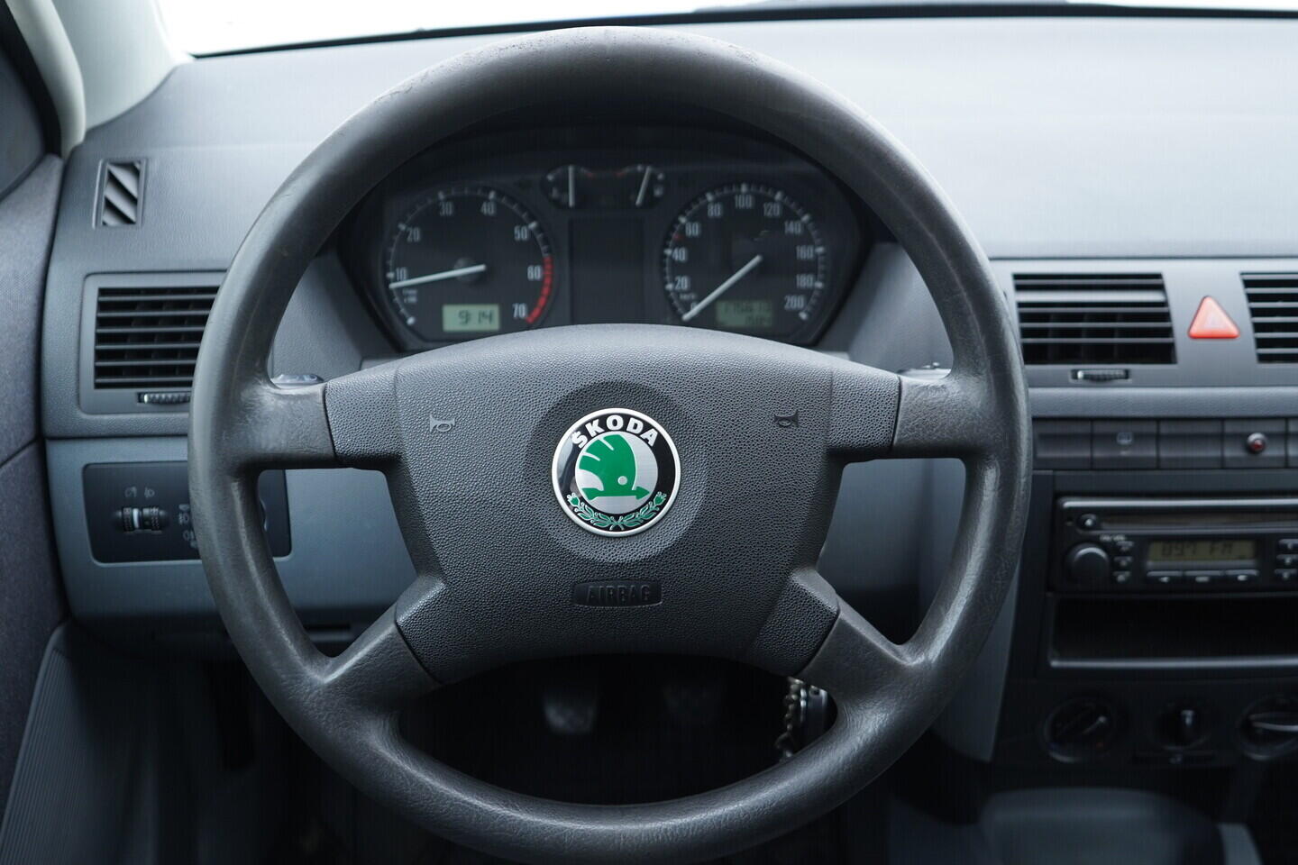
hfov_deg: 53.1
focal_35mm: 36
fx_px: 1298
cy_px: 432
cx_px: 649
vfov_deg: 36.9
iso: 320
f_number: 2.8
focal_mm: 24
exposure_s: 1/40
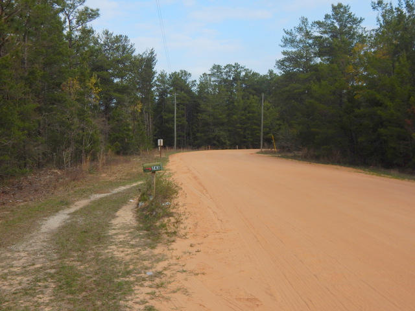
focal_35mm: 38
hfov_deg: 49.0
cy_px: 156
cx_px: 208
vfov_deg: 37.7
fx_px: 456
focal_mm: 6.8
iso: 125
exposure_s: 1/1000
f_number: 3.4
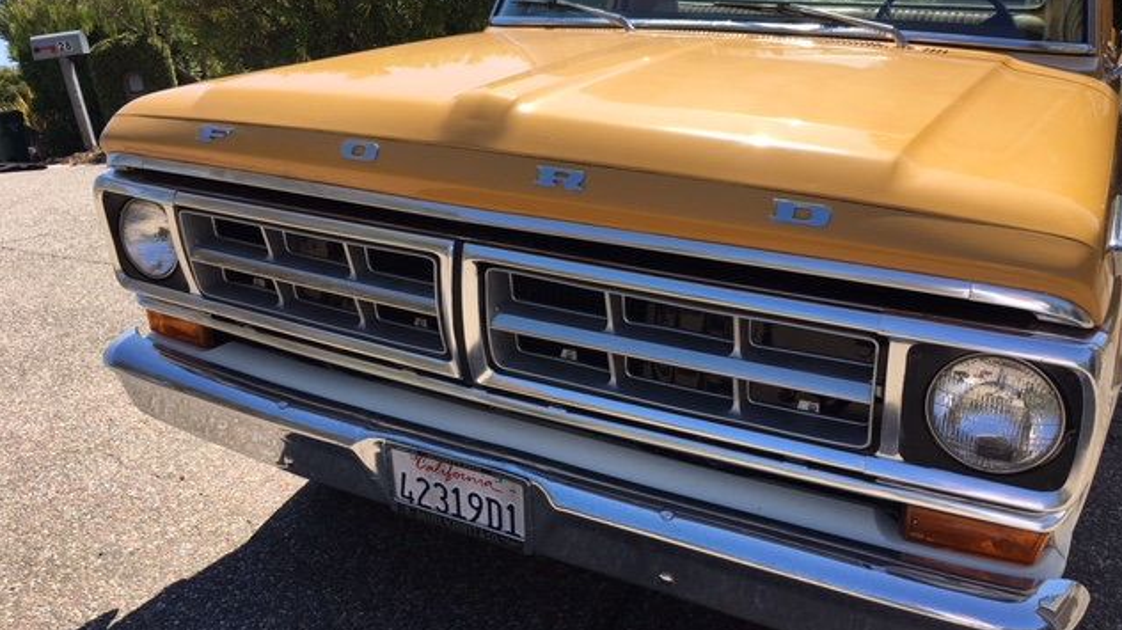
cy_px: 302
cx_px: 565
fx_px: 952
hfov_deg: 61.0
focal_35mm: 32
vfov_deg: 36.6
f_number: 2.2
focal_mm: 4.15
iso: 25
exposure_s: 1/1054
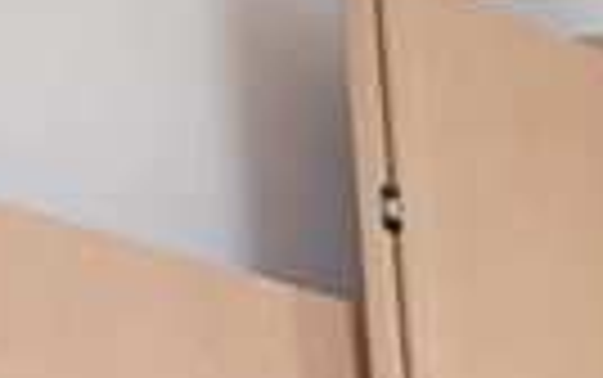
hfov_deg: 15.9
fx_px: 1743
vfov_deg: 10.1
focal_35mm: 106
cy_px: 1022
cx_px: 1161
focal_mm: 3.7
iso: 200
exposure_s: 1/30
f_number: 3.5
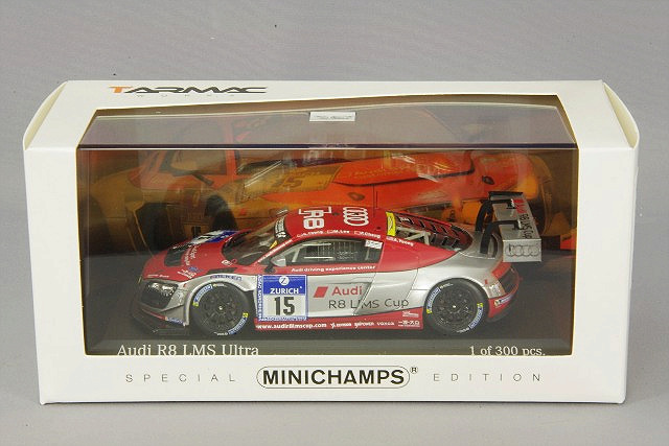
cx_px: 334
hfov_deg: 18.3
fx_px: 2082
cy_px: 223
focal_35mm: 112
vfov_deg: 12.2
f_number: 32
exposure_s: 1/1.25
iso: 400
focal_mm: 75
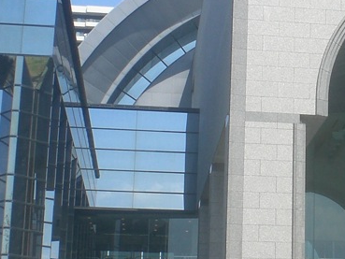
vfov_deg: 14.4
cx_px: 387
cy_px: 122
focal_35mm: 103
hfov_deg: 18.3
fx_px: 1027
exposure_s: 1/250
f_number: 4.4
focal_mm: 6.3
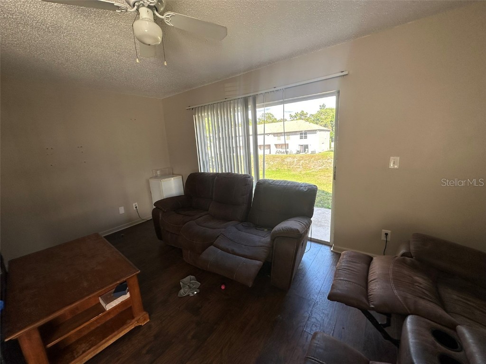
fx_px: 197
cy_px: 182
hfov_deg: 102.1
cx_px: 243
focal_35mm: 14
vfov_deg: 85.7
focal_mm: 2.22
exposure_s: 1/170
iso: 40
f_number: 2.2
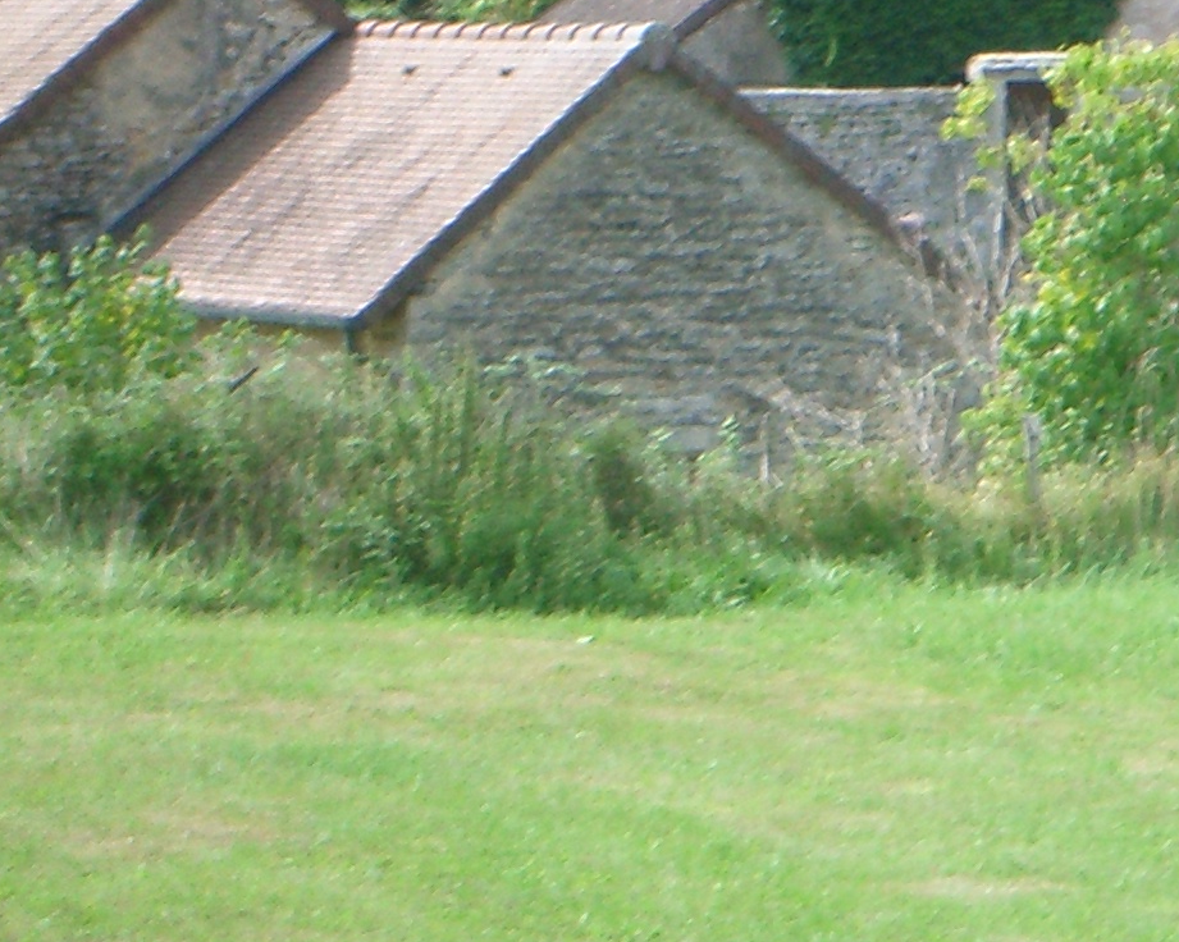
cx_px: 1567
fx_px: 9941
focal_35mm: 285
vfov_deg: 5.4
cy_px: -233
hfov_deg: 6.7
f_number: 4.8
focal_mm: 17.4
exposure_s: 1/60
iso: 100
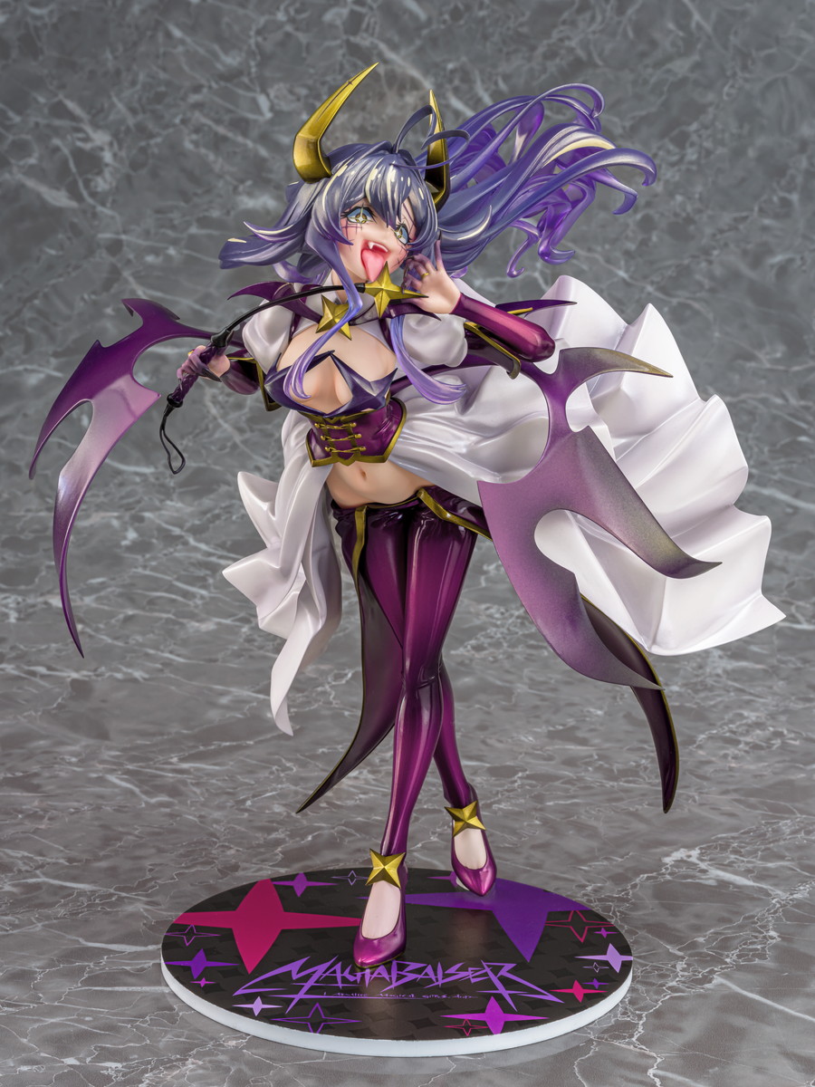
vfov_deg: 38.9
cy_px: 544
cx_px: 408
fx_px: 1538
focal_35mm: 49
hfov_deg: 29.7
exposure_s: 1/100
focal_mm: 61.8
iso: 160
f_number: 22
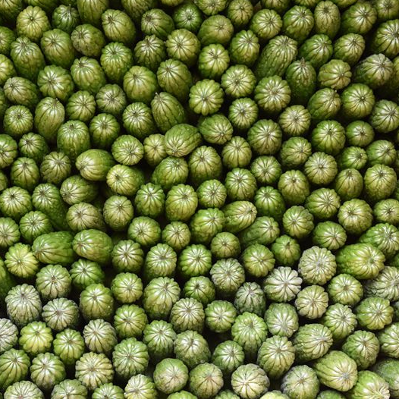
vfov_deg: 23.1
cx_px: 166
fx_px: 978
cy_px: 197
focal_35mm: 75
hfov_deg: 23.0
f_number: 5
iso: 400
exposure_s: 1/400
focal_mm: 58
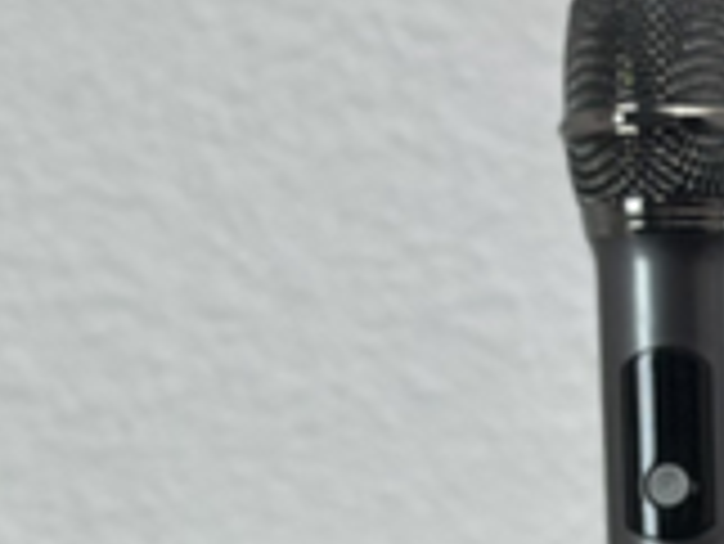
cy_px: 733
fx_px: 5002
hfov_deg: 8.1
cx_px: 1070
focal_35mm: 239
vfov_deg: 6.2
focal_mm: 6.86
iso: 80
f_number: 1.78
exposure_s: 1/363
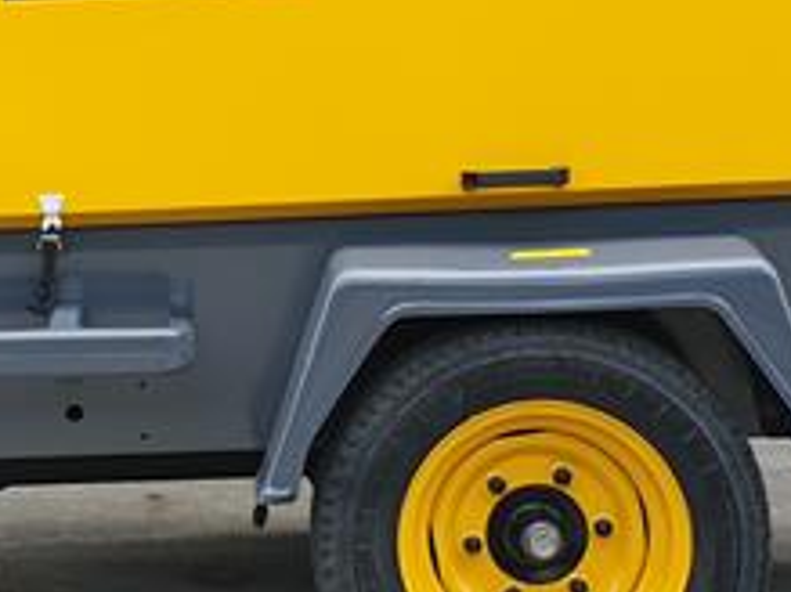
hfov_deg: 20.5
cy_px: 235
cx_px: 199
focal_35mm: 95
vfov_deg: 15.5
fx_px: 2170
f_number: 2.4
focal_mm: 4.3
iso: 50
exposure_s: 1/308
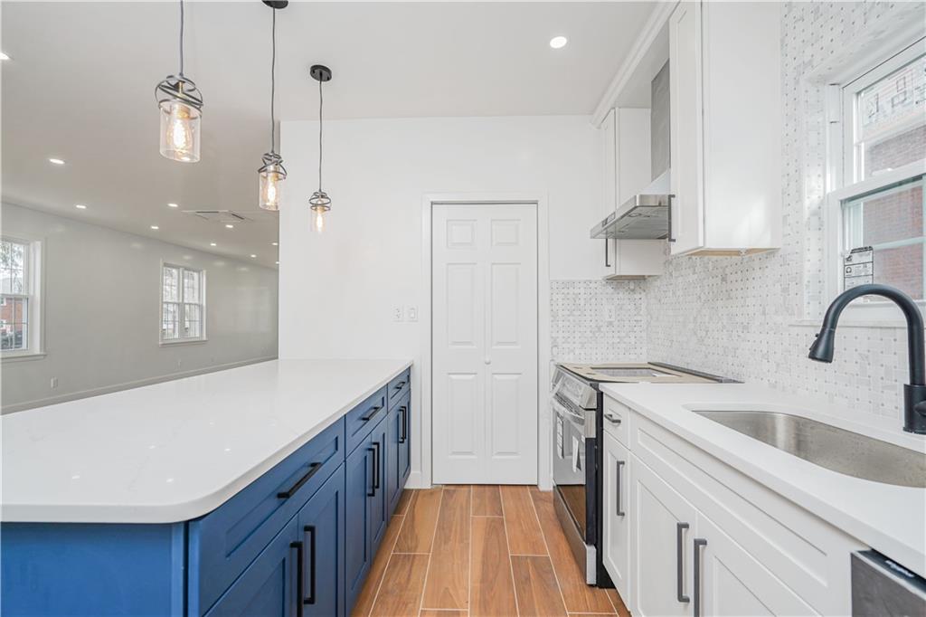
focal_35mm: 16
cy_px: 308
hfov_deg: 96.8
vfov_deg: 73.7
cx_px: 463
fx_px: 411
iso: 50
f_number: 4.5
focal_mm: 16
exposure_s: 1/50
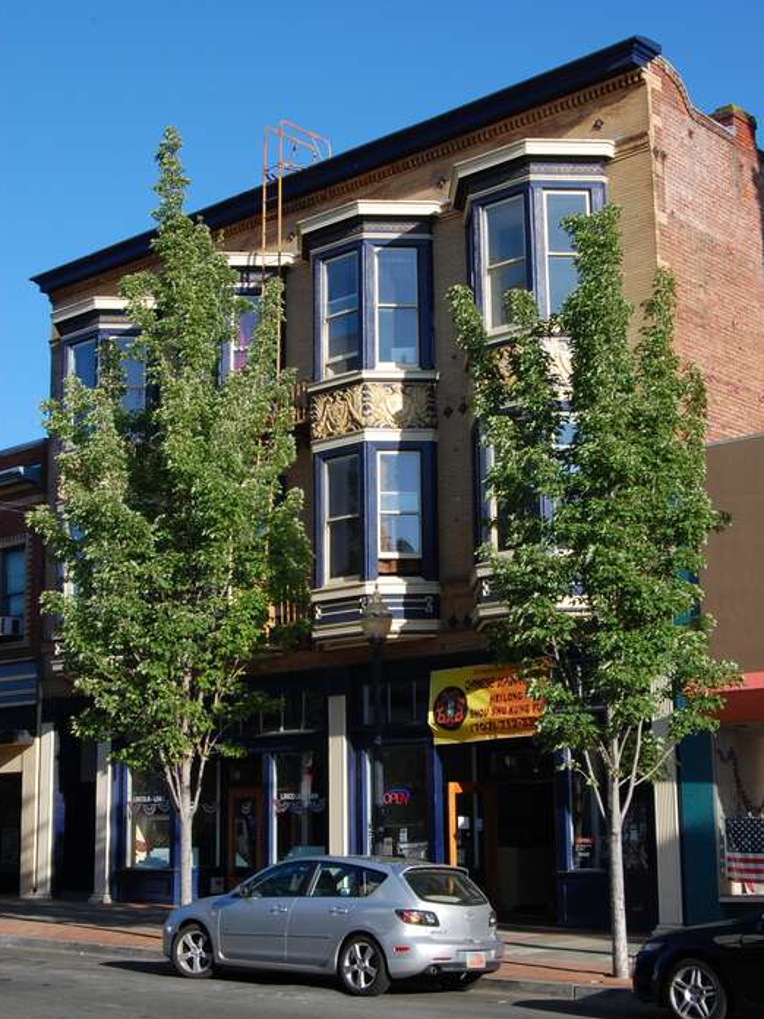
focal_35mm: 53
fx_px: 1560
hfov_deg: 27.5
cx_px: 383
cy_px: 524
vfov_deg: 36.2
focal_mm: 32
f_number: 16
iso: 200
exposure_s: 1/60
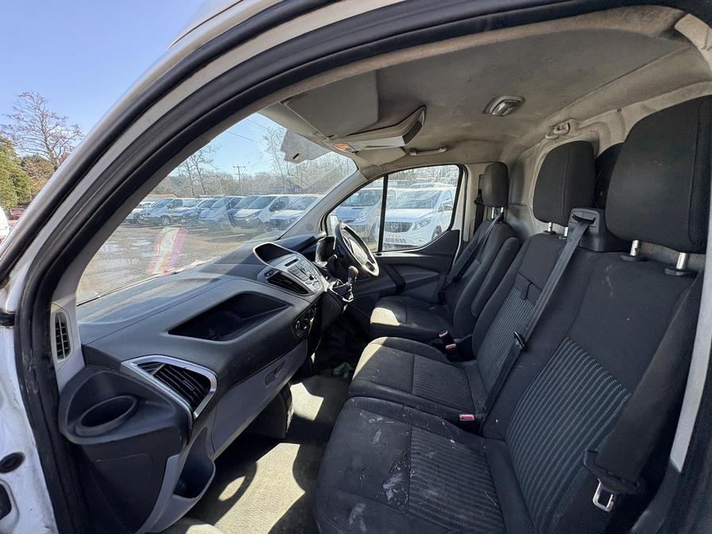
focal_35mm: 14
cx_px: 356
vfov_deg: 85.7
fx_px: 288
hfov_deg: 102.1
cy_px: 267
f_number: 2.2
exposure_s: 1/291
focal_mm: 2.22
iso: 64
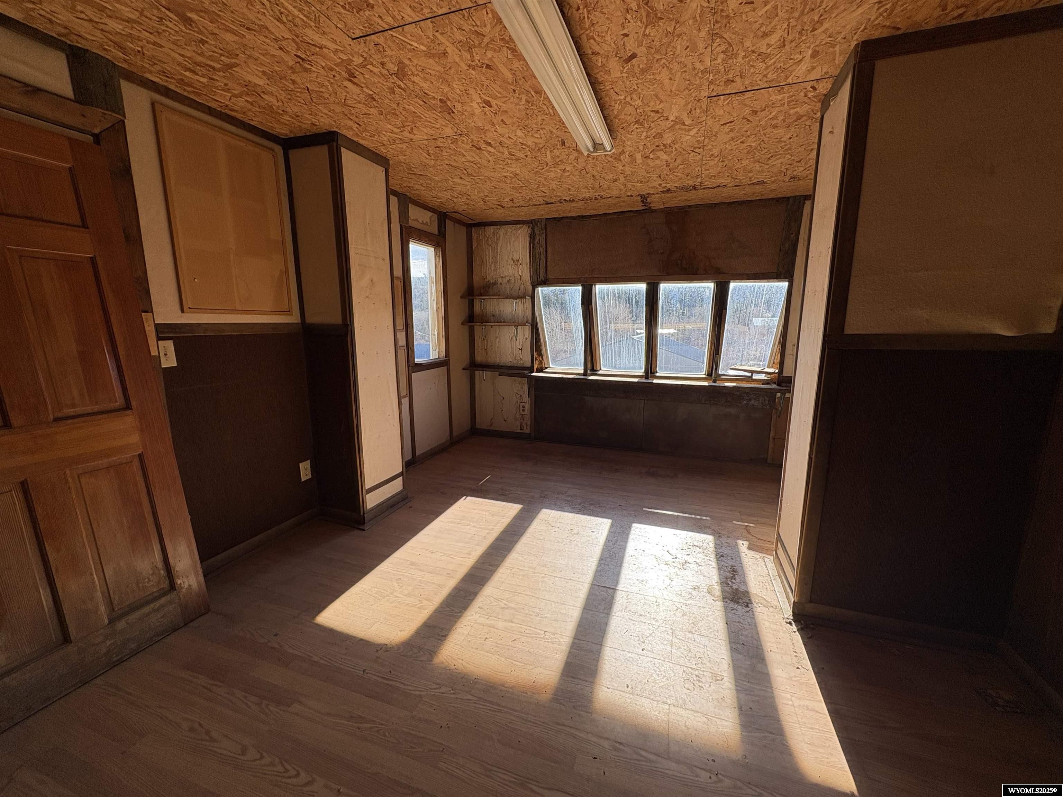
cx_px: 532
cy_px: 398
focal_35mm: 14
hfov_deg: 102.1
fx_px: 430
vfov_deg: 85.7
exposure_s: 1/492
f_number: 2.2
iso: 40
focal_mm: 2.22
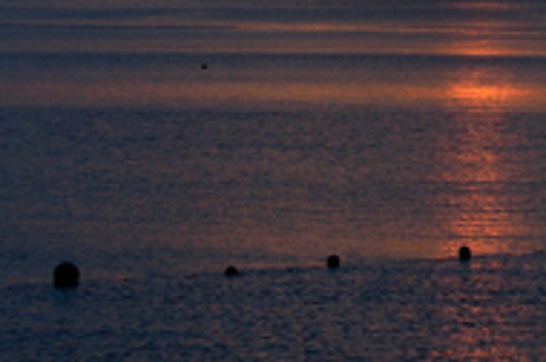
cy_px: -394
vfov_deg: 3.2
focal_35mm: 420
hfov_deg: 4.9
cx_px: 454
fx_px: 6359
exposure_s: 1/160
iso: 100
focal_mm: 52
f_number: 7.1
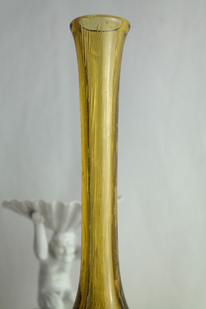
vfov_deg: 26.3
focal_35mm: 77
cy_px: 154
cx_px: 103
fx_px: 661
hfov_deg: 17.7
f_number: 5.6
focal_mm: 50
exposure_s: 1/80
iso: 200
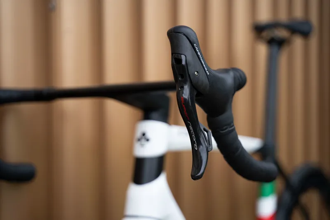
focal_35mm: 75
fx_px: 687
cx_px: 165
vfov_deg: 18.2
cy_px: 110
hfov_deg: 27.0
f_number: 3.2
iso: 2000
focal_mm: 75
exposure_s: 1/1000
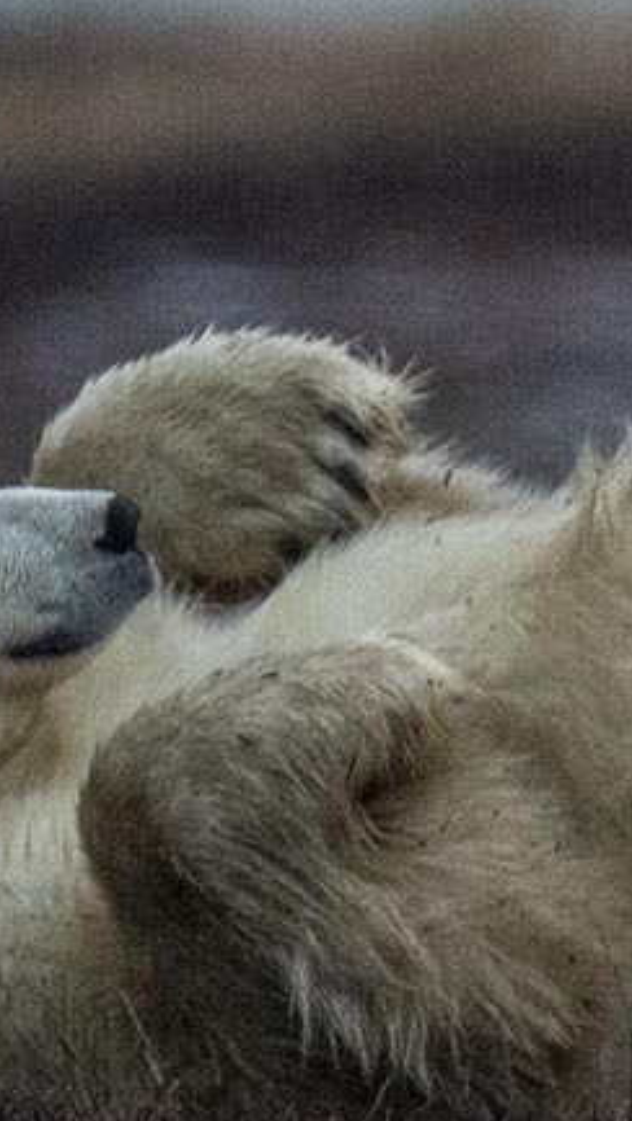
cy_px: 469
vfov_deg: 1.2
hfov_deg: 0.7
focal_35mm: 1742
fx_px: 51827
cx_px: 490
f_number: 6.3
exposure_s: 1/1000
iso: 2200
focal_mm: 600
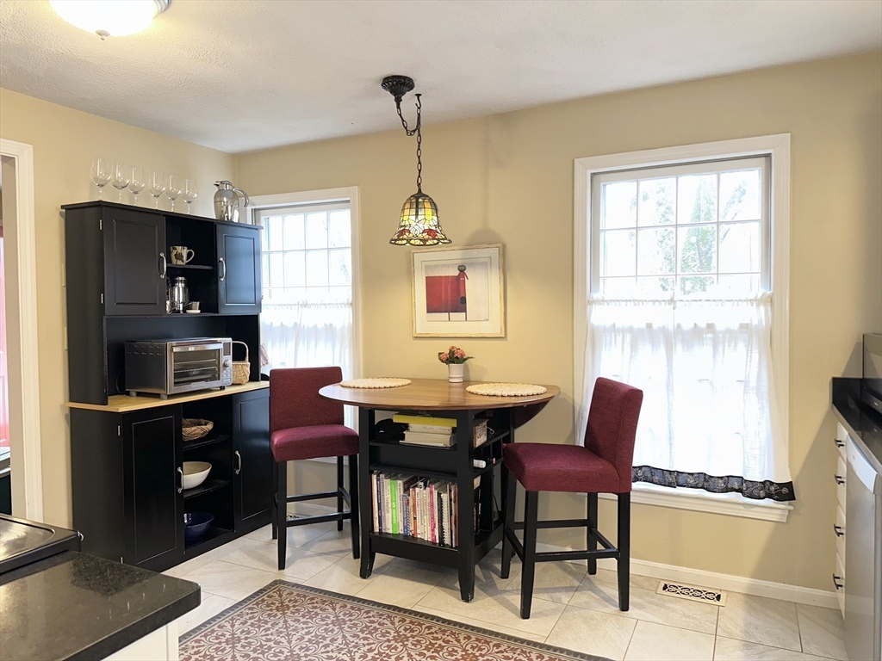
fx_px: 612
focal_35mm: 24
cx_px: 441
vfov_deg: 56.8
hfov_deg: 71.6
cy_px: 330
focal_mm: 6.86
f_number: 1.78
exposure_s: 1/24
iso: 80
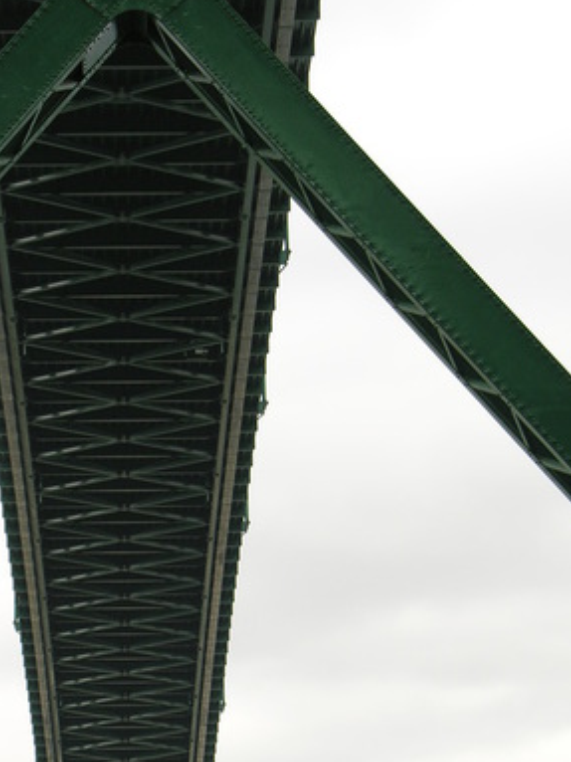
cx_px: 89
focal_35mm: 172
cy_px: 623
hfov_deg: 8.6
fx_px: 3785
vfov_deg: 11.5
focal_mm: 24
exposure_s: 1/98
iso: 50
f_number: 4.5
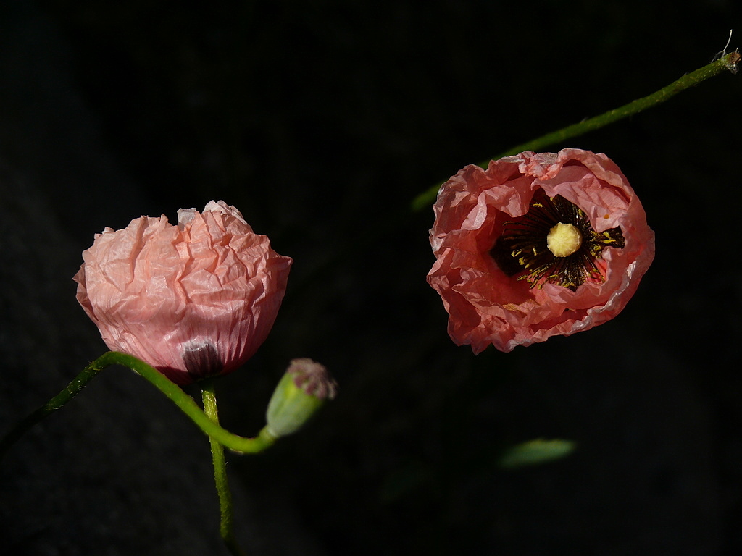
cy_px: 278
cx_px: 371
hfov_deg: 17.0
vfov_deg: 12.8
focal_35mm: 116
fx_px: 2486
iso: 100
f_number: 4
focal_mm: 24.4
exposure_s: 1/1000
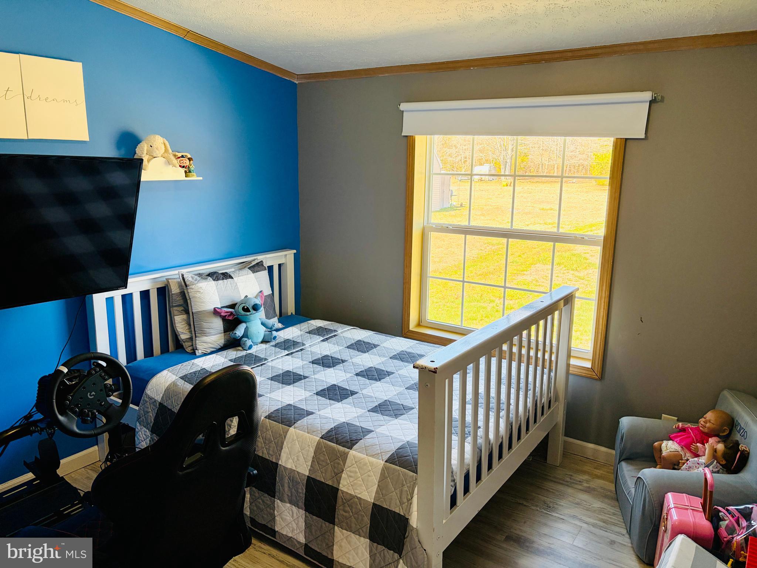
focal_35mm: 26
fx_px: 569
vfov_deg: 53.1
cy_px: 284
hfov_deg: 67.3
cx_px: 378
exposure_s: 1/138
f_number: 1.6
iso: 125
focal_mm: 5.96
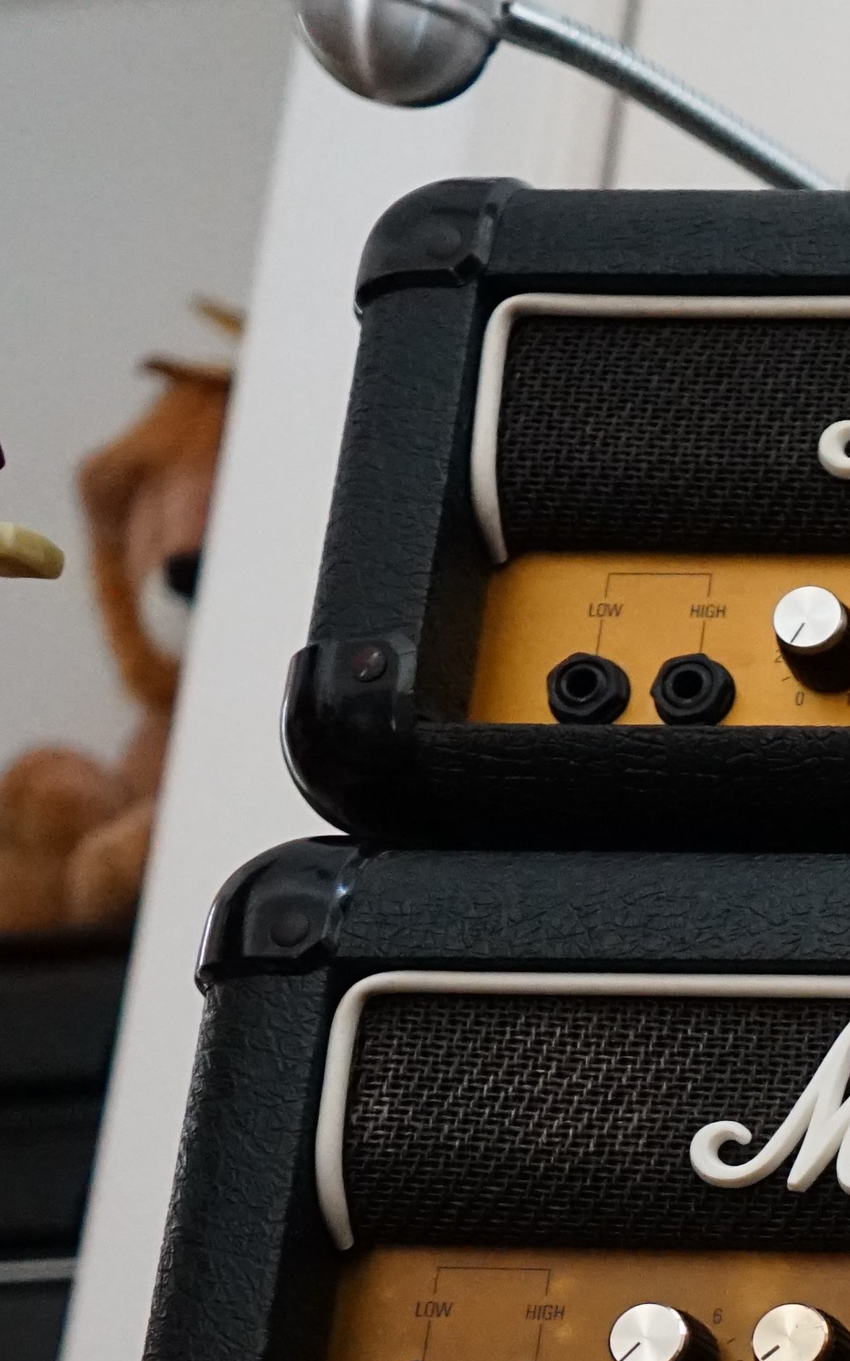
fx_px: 3373
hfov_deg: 11.9
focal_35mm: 91
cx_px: 1961
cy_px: 1402
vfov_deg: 21.9
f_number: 4
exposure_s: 1/125
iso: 4000
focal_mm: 28
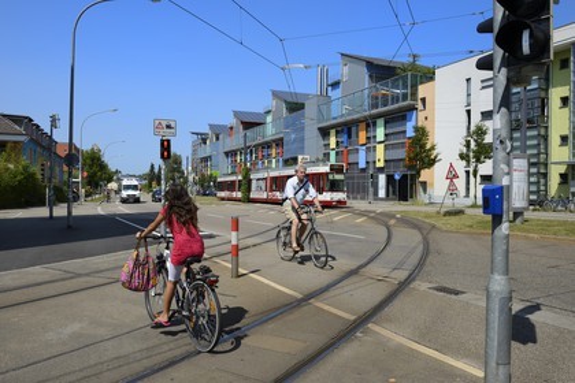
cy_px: 192
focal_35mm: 28
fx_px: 447
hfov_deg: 65.5
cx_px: 288
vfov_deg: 46.4
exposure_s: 1/500
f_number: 9
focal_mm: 28
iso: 200
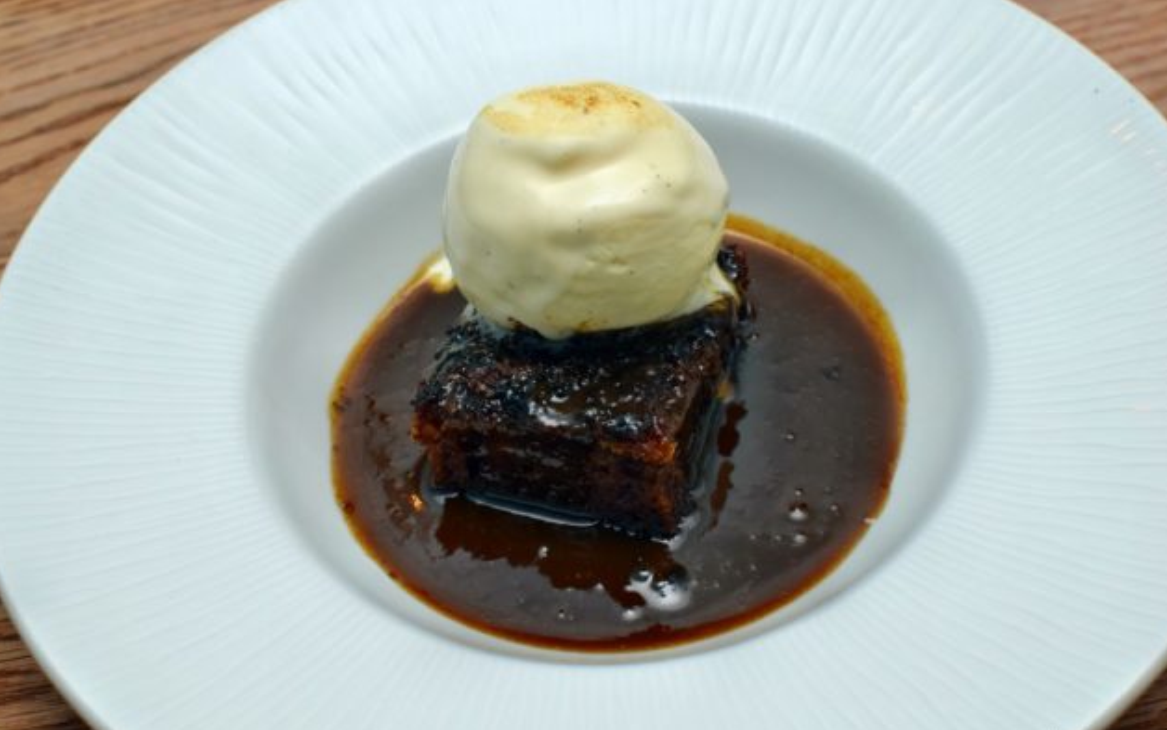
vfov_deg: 23.8
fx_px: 1735
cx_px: 585
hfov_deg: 37.2
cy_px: 363
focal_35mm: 55
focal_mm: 35
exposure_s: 1/80
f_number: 8
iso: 400
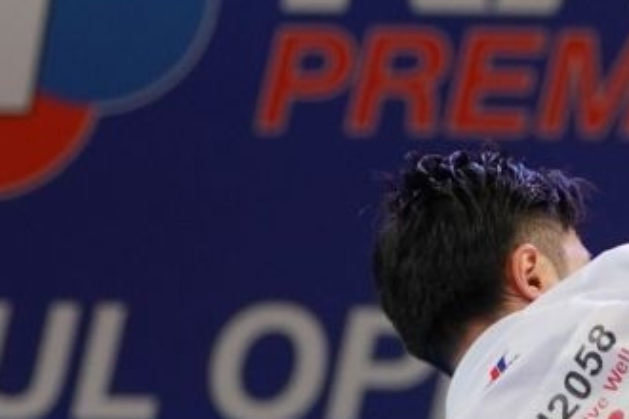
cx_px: 1559
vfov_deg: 2.4
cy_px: 339
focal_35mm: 572
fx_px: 9993
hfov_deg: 3.6
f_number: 4
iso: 1000
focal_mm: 105
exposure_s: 1/400
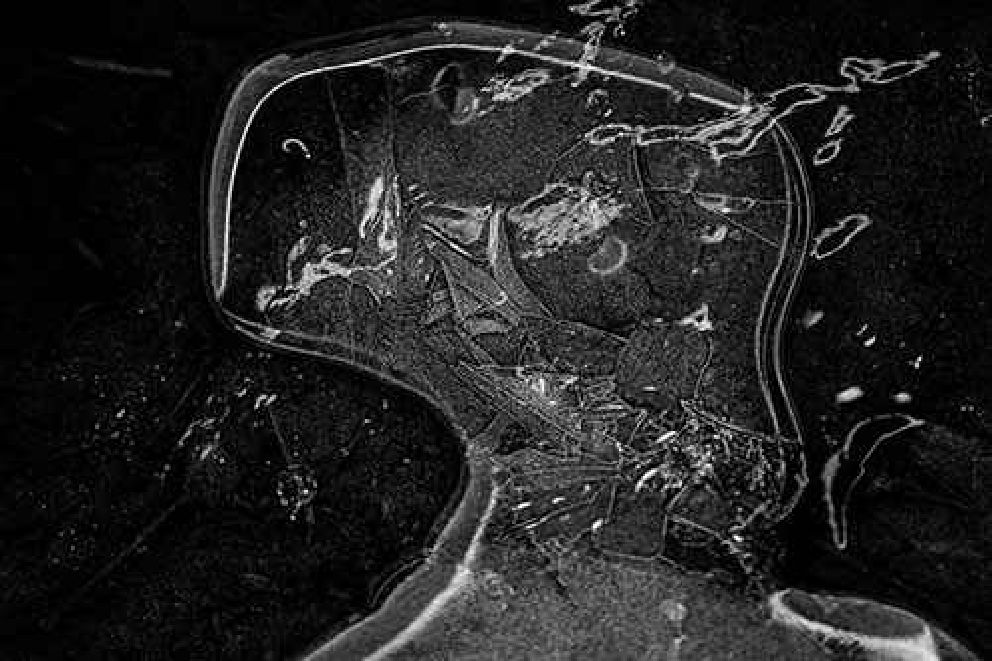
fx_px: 5784
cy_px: 330
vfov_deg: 6.5
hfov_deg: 9.8
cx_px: 496
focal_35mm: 210
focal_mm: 210
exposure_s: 1/1000
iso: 6400
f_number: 6.3
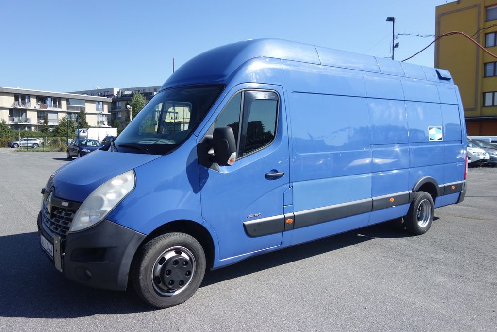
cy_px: 166
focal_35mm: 28
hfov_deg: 65.5
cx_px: 248
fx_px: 387
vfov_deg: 46.4
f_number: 2.2
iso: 125
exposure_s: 1/2000
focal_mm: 10.4
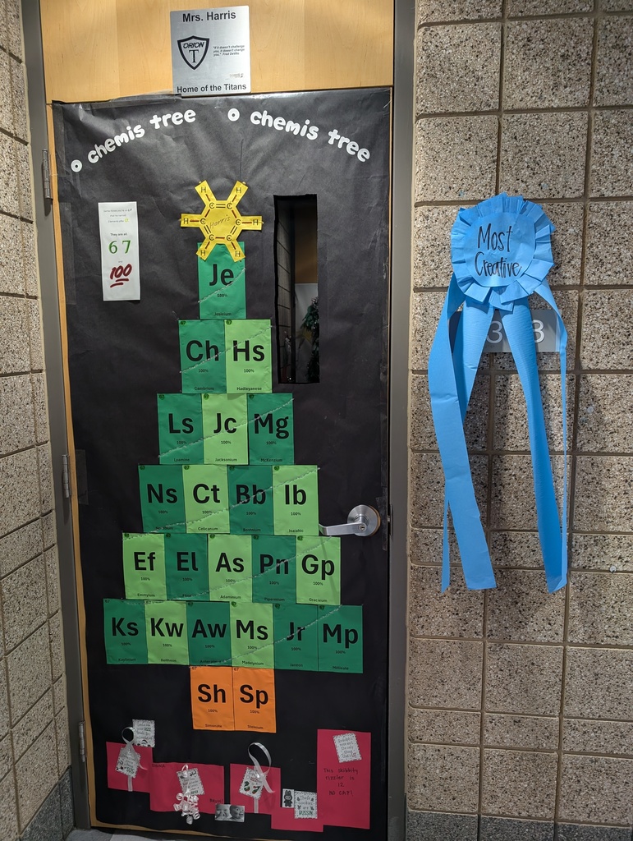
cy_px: 420
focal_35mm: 24
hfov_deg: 56.9
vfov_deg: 71.5
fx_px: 584
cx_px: 316
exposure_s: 1/24
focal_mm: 6.9
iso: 111
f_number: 1.68
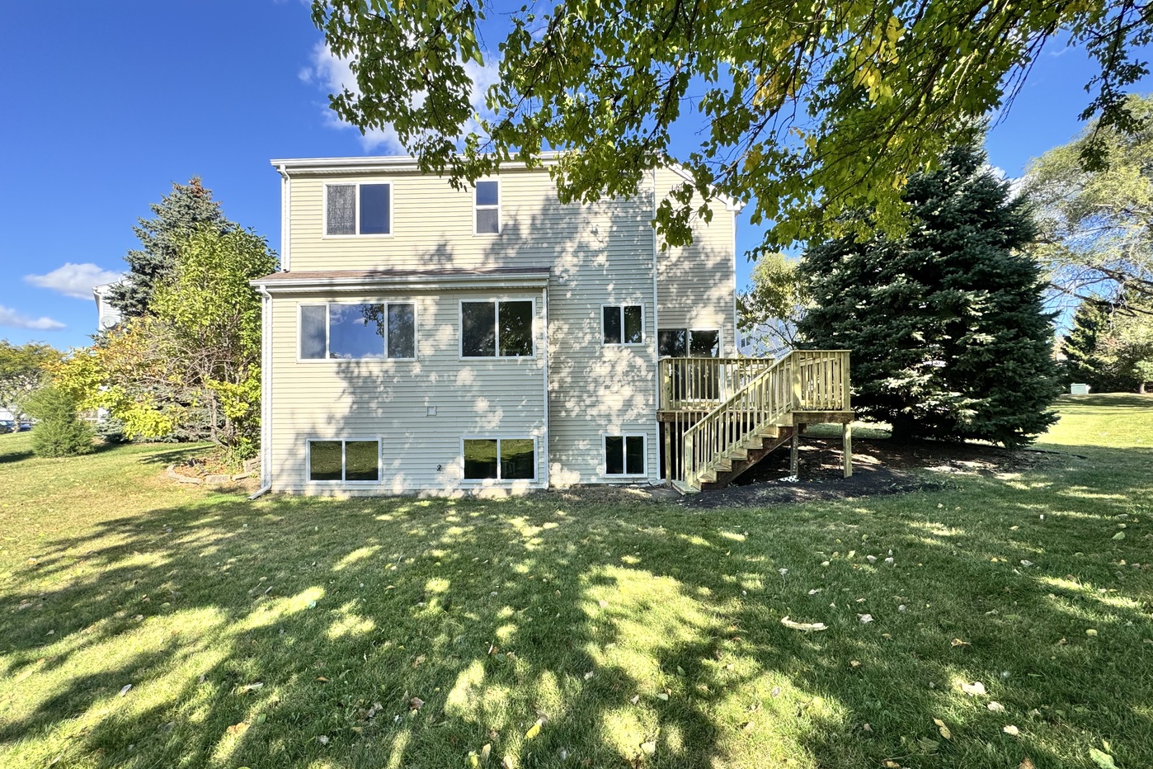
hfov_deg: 100.4
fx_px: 480
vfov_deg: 77.3
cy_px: 398
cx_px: 562
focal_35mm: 15
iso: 40
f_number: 2.2
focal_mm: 2.22
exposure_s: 1/631
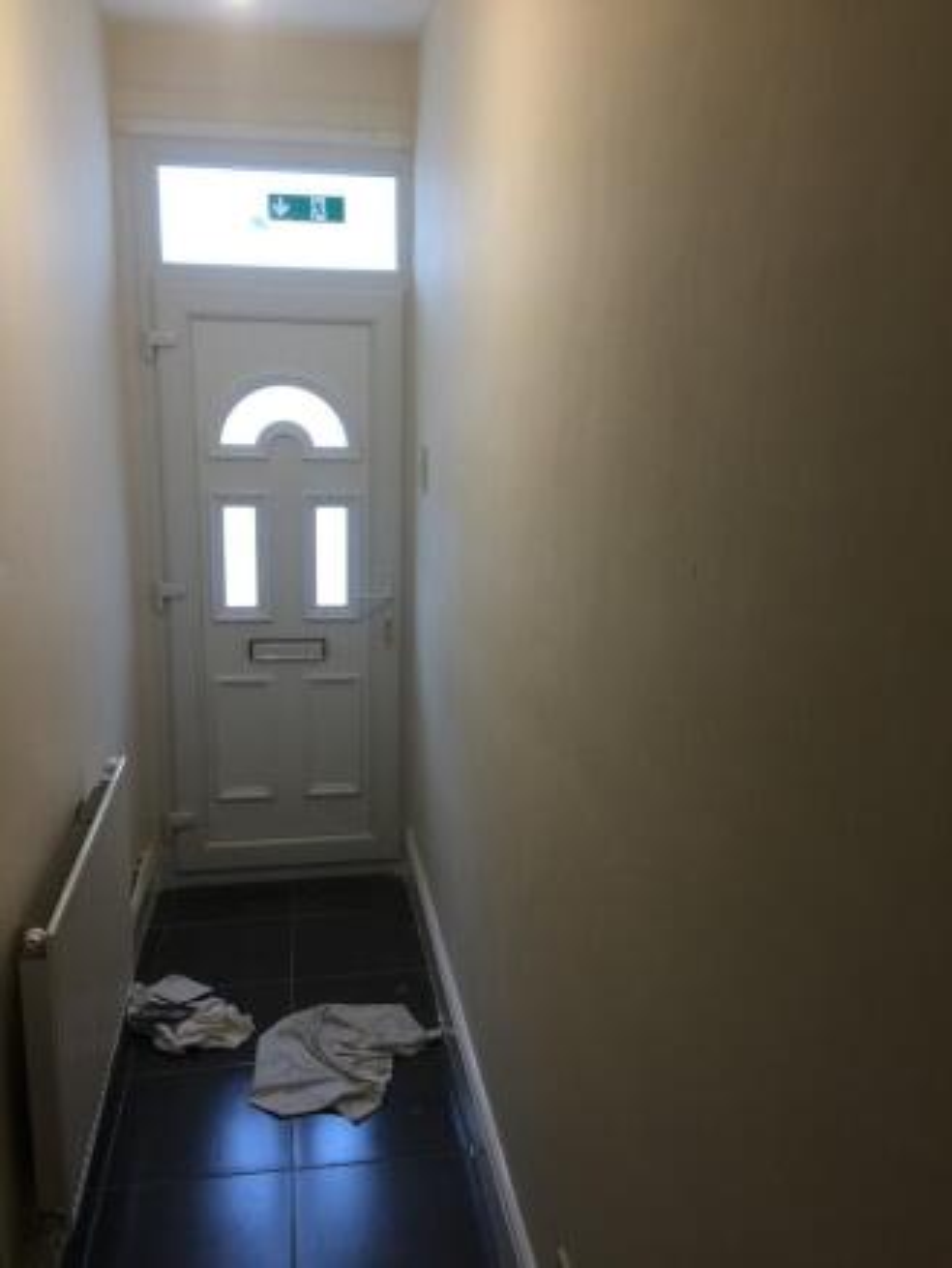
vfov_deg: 61.6
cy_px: 634
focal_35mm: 29
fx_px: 1063
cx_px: 476
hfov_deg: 48.2
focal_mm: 4.15
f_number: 2.2
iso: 50
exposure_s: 1/33
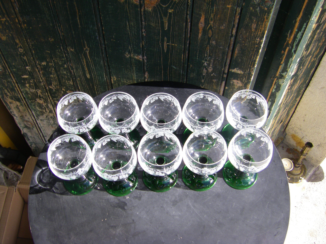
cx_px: 163
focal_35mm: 38
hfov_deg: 49.0
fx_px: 358
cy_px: 122
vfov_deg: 37.7
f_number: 3.5
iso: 64
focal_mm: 6.3
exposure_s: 1/200
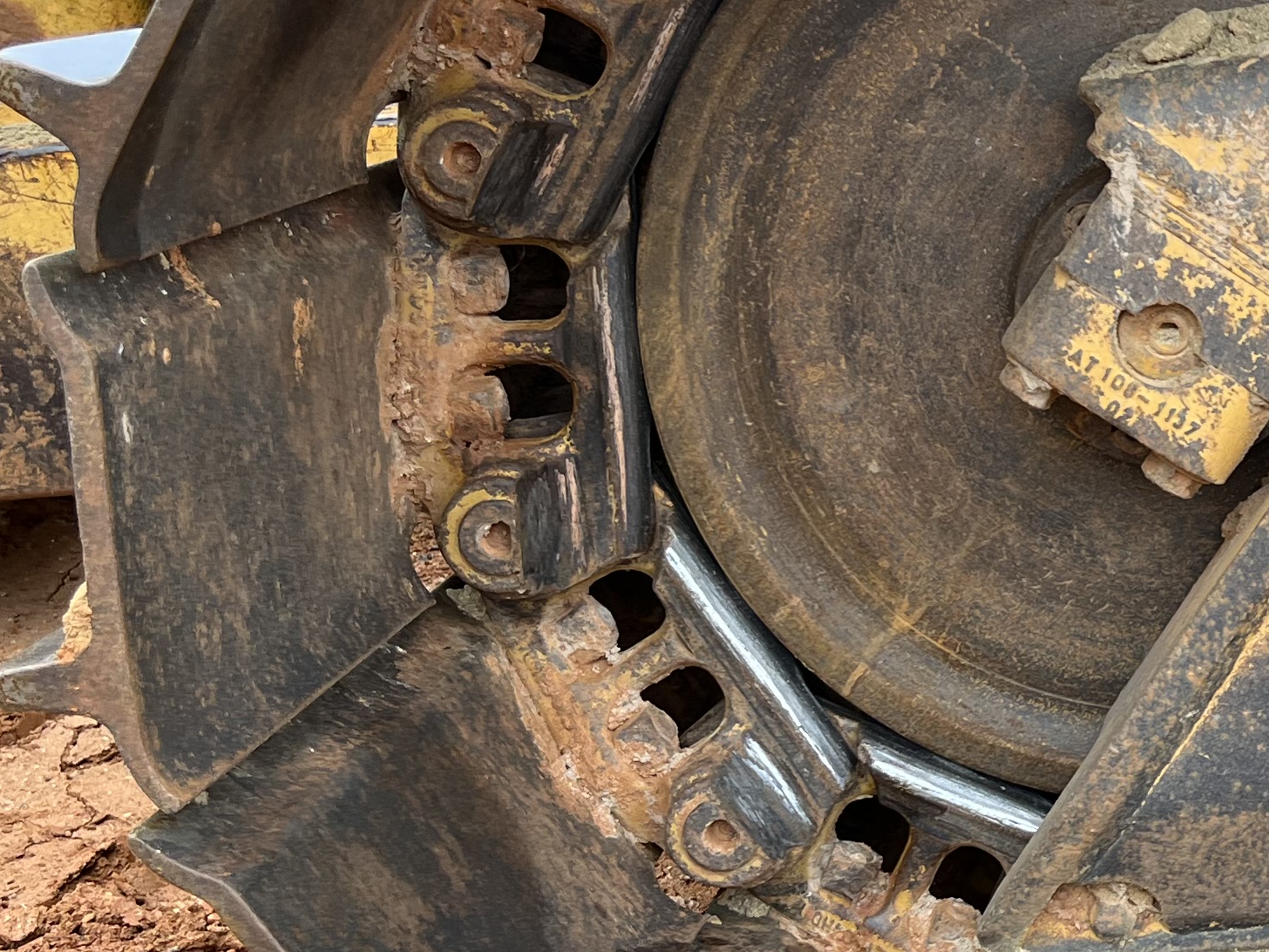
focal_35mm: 72
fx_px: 2639
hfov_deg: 24.2
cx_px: 1573
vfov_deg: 20.4
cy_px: 355
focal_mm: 5.1
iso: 40
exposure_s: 1/122
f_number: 1.6
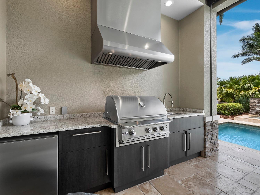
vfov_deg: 81.8
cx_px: 125
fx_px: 113
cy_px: 96
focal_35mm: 15
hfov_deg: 98.1
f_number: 11
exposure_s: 1/13
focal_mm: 7
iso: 400
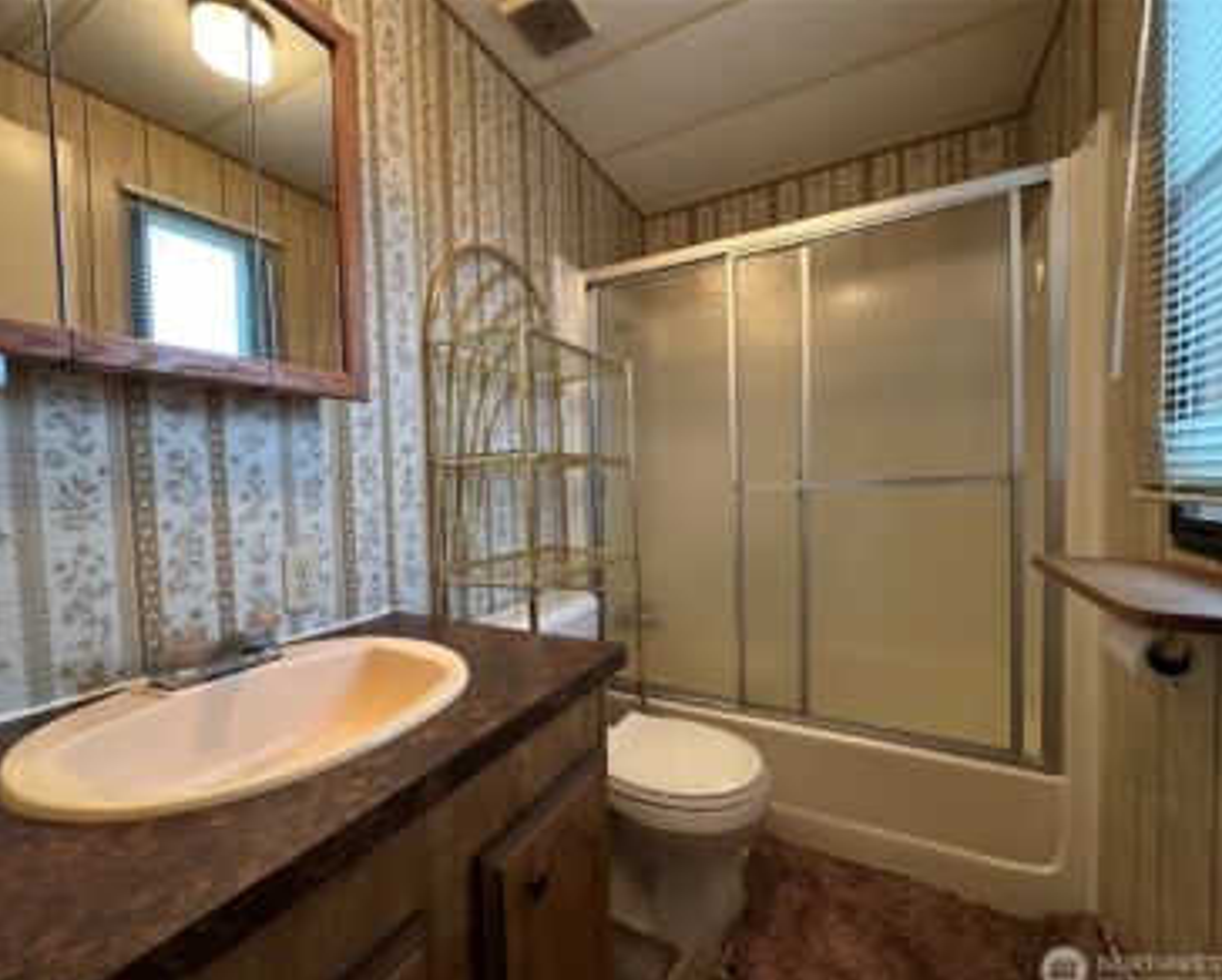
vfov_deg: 84.1
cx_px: 588
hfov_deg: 96.7
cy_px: 500
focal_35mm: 15
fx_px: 543
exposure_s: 1/60
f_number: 2.2
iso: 250
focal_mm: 2.22
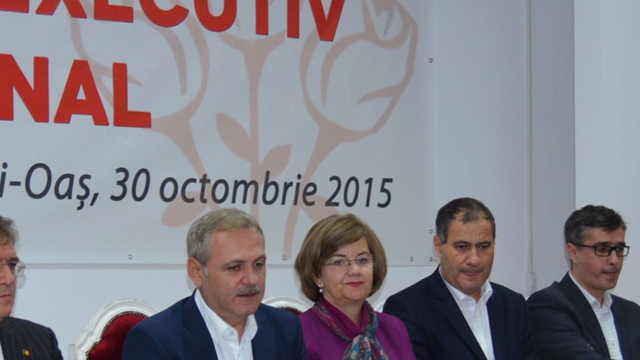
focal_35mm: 112
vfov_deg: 10.8
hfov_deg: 19.1
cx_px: 209
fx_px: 1900
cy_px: 270
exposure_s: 1/60
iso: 400
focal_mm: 24
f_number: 3.8
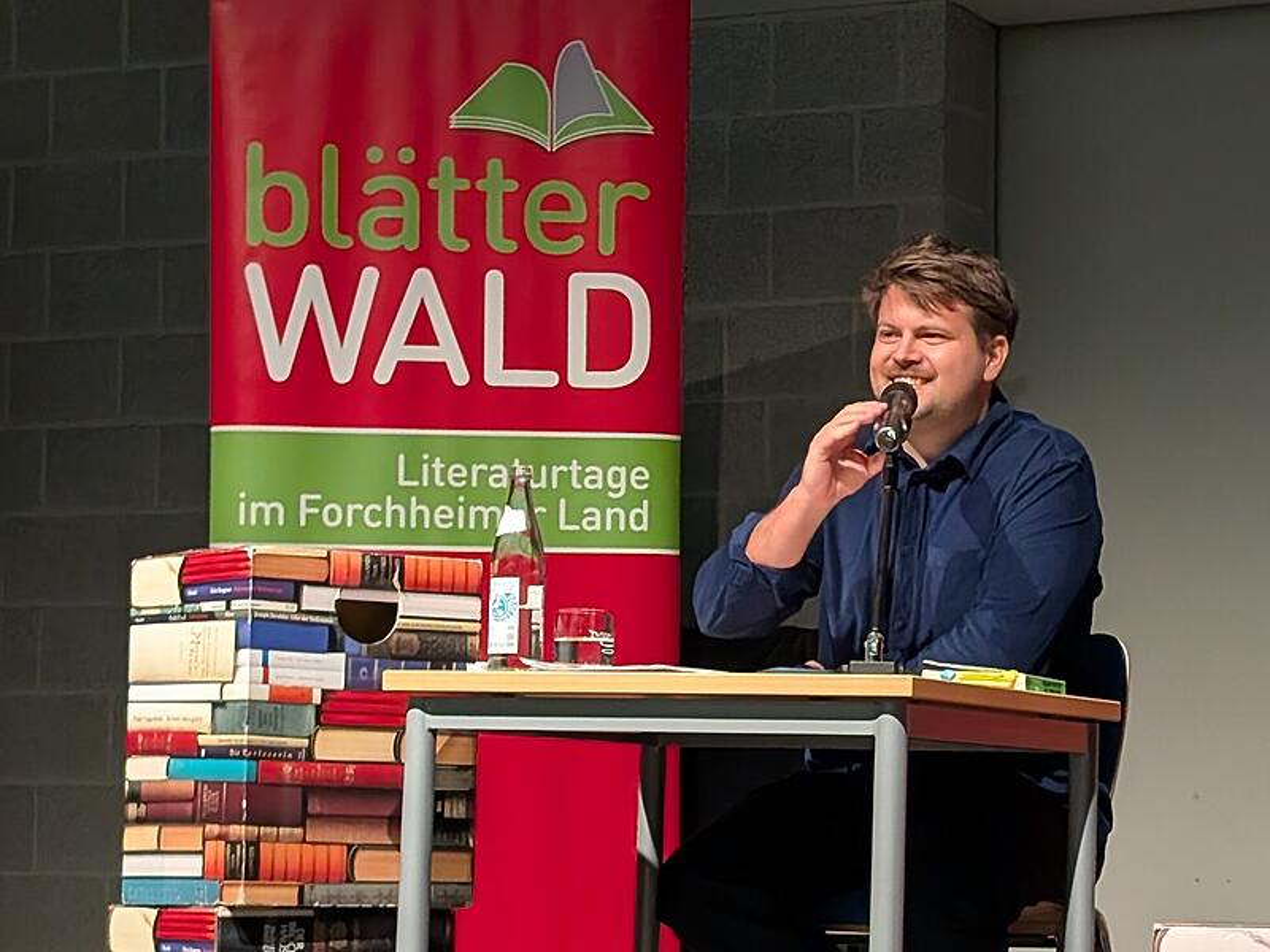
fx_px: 1798
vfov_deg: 29.7
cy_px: 476
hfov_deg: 38.9
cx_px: 635
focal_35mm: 49
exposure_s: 1/80
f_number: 1.68
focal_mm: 6.9
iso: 428
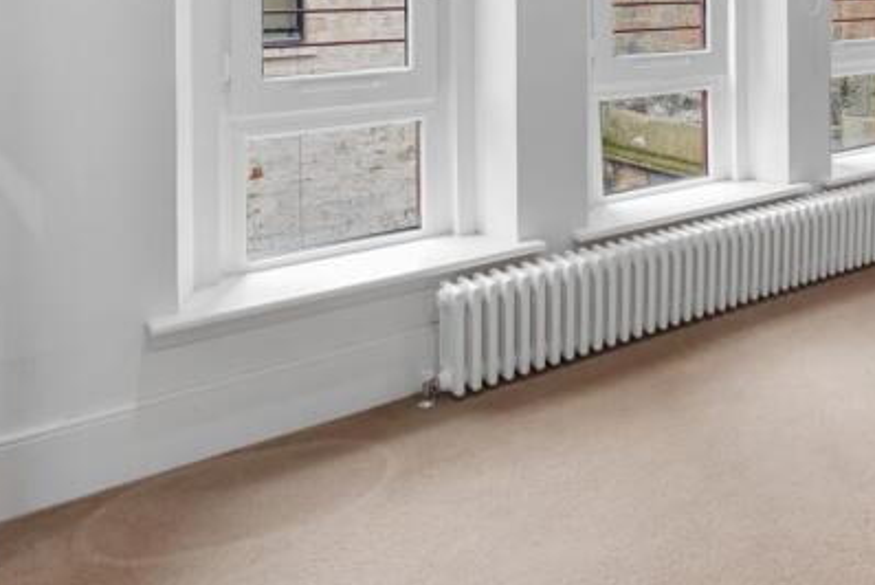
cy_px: 16
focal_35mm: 36
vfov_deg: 34.1
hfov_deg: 43.1
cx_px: 932
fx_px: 876
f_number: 8
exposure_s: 1/3
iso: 640
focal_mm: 14
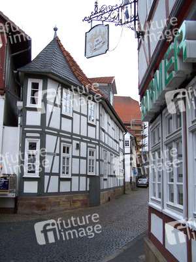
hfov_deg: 37.7
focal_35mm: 38
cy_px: 131
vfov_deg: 49.0
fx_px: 287
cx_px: 98
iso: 200
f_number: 4
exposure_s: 1/800
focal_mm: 6.3
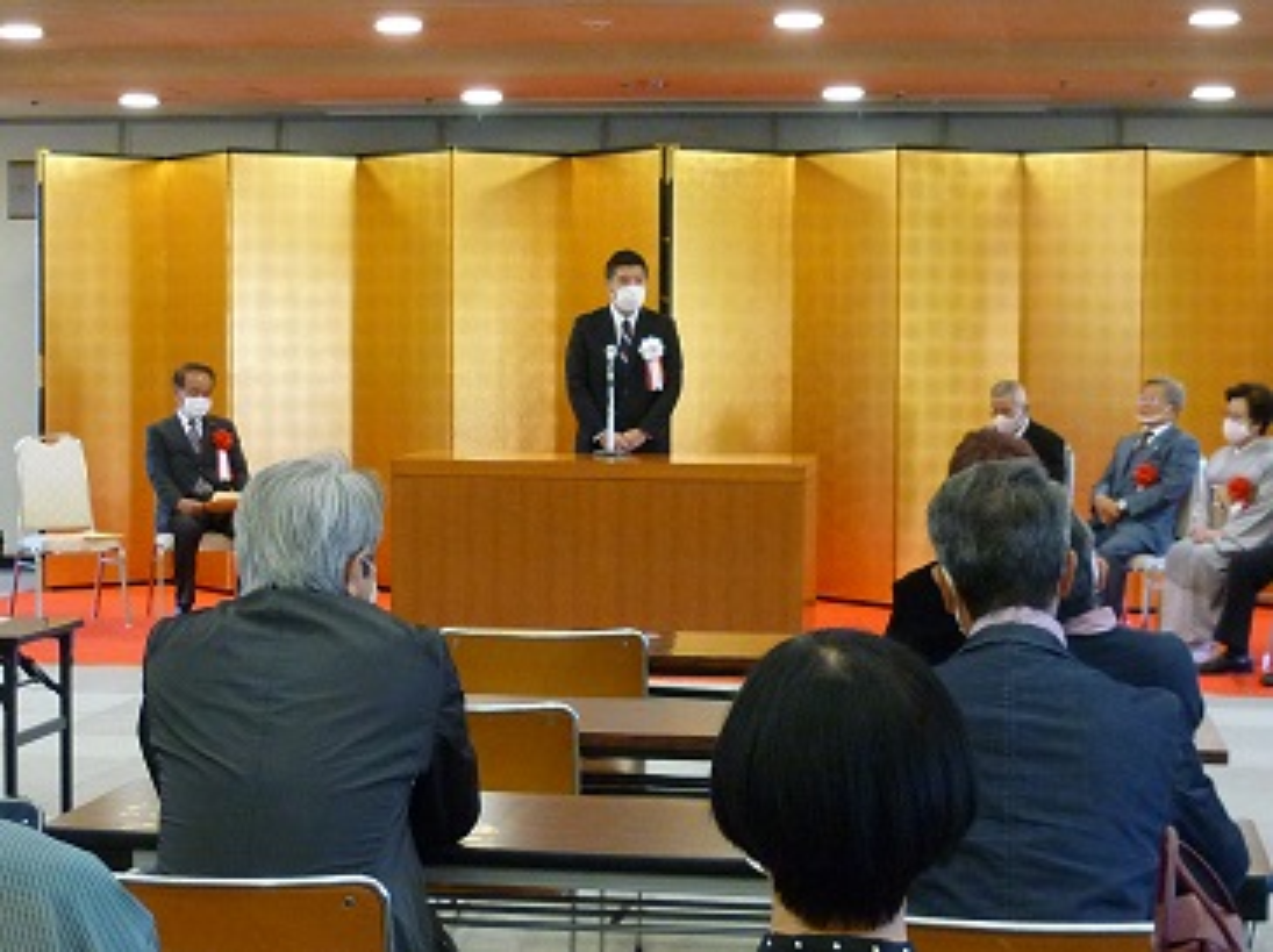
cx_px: 636
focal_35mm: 69
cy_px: 476
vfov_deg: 21.3
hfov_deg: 28.2
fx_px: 2535
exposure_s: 1/30
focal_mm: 6.4
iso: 400
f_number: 3
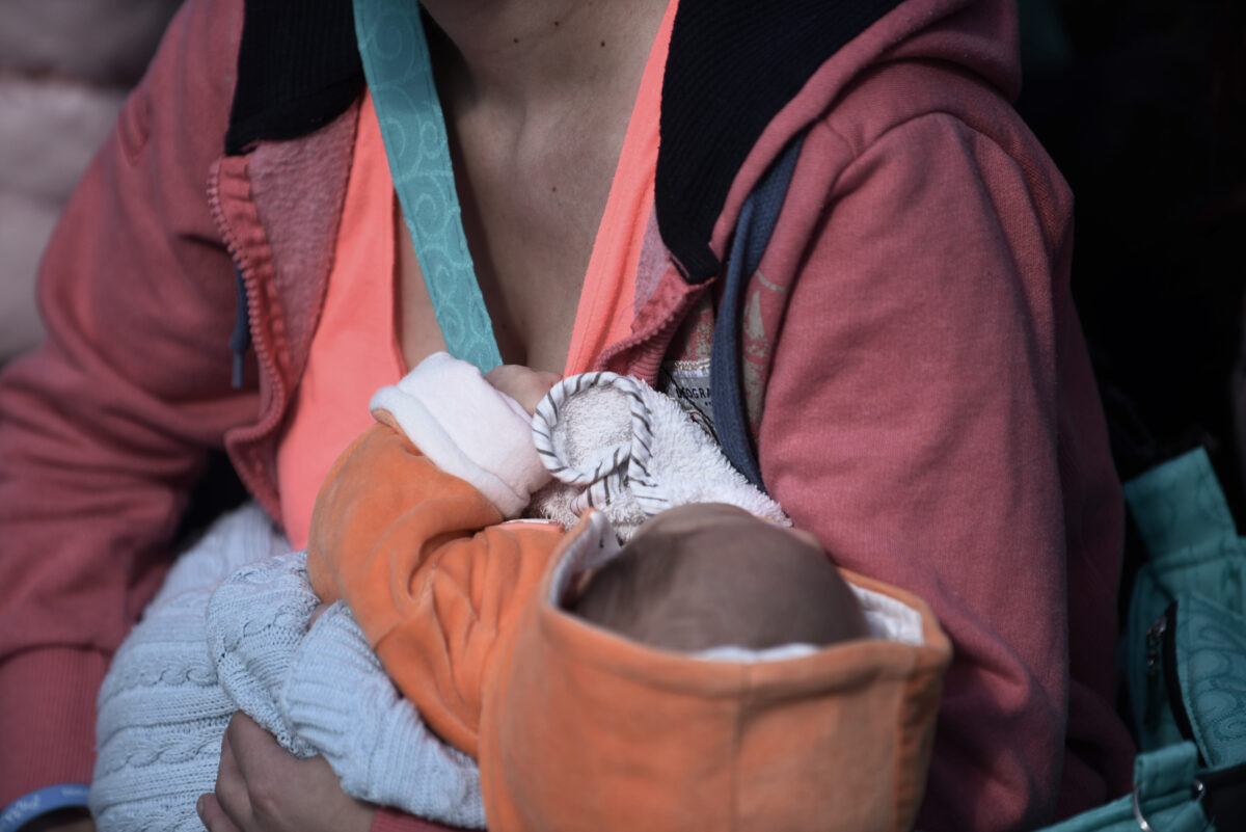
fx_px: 6924
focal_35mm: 200
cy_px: 416
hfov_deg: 10.3
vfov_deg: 6.9
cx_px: 623
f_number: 4.5
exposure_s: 1/800
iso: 100
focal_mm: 200
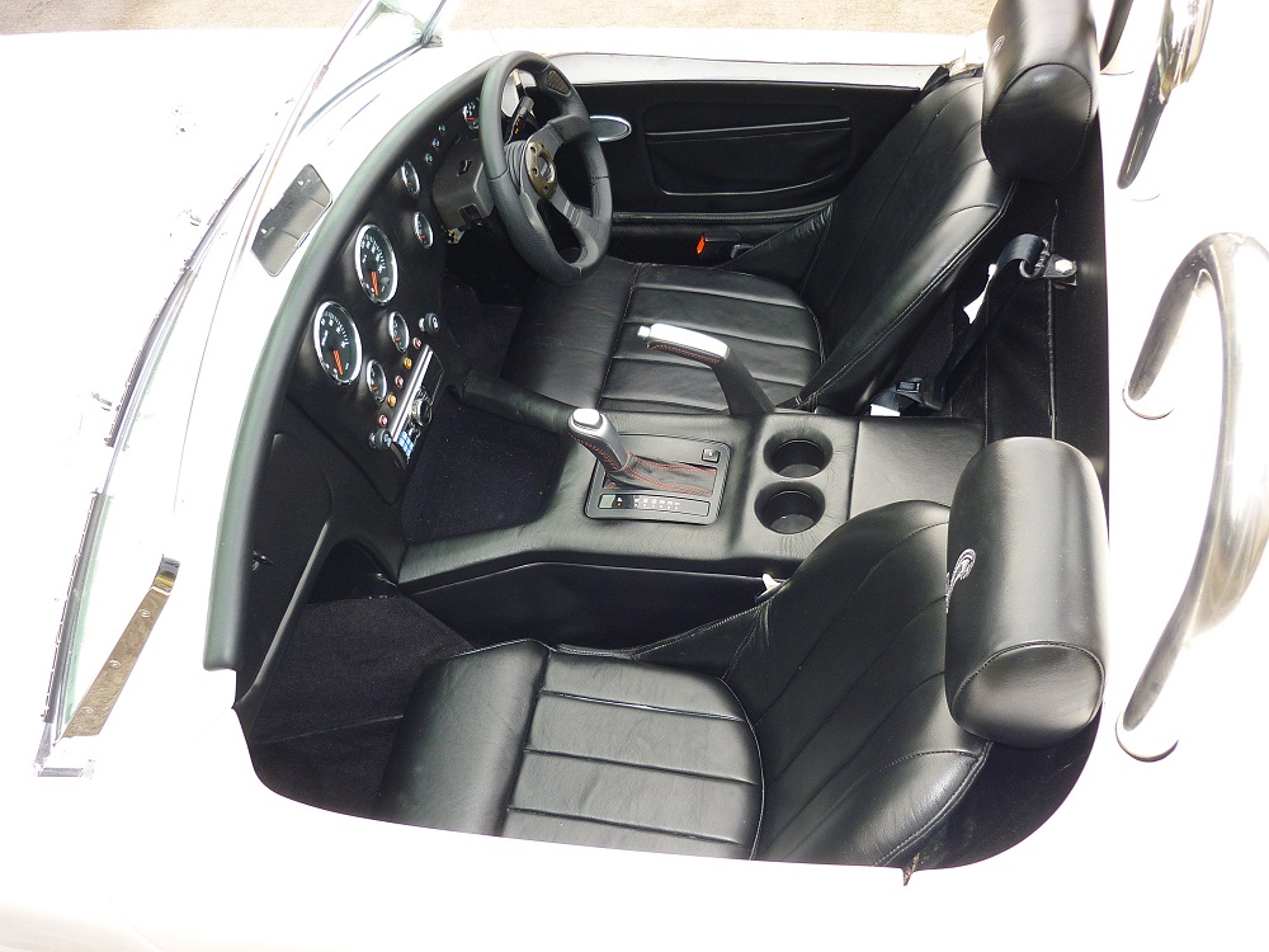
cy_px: 476
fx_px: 1210
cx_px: 634
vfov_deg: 42.9
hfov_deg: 55.4
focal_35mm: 33
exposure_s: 1/100
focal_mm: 5.5
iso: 100
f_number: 2.8
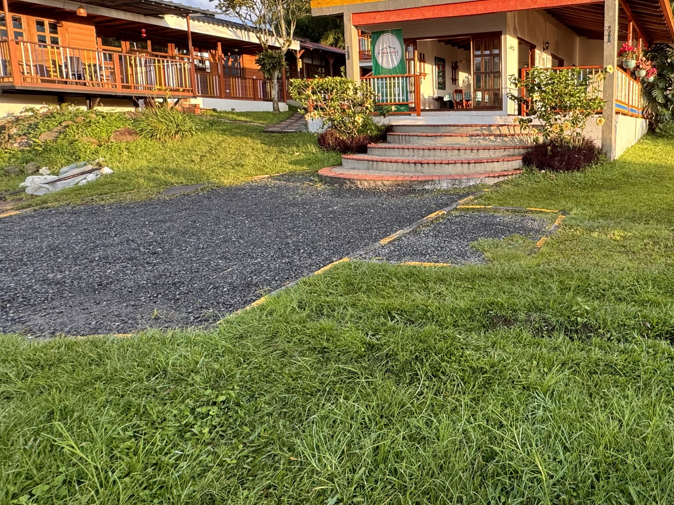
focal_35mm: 24
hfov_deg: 66.6
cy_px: 188
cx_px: 515
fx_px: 467
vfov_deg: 56.1
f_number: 2.2
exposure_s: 1/99
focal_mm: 2.22
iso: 80
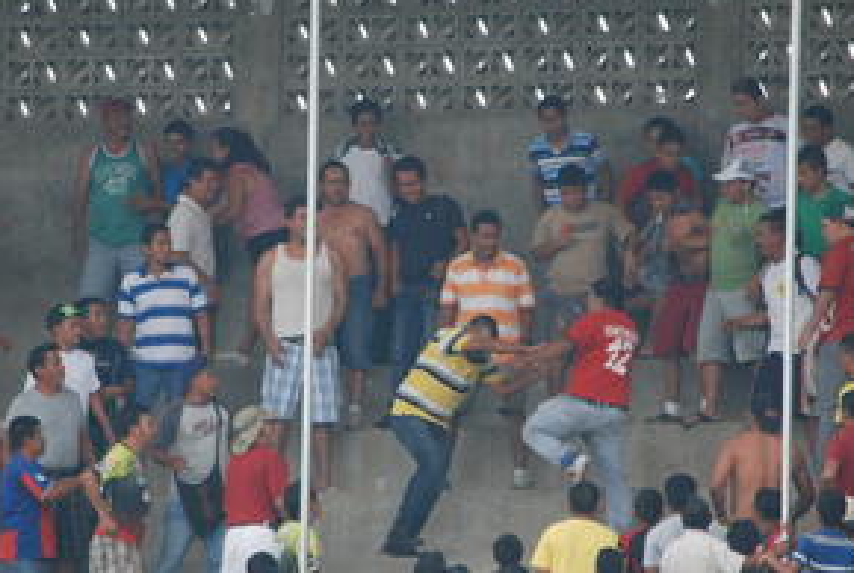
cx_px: 402
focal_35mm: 778
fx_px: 18494
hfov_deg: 2.6
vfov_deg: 1.8
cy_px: 369
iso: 250
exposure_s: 1/200
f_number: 5.6
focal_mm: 300
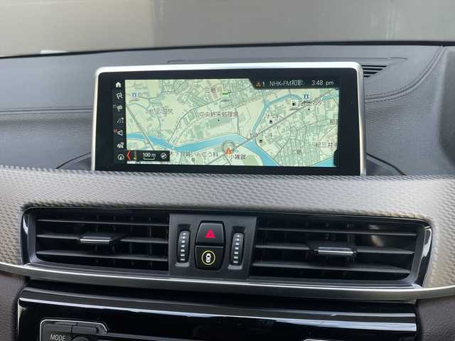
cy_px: 170
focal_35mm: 26
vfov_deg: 53.1
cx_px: 228
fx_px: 342
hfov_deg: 67.3
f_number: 1.6
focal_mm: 4.2
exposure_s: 1/76
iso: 64
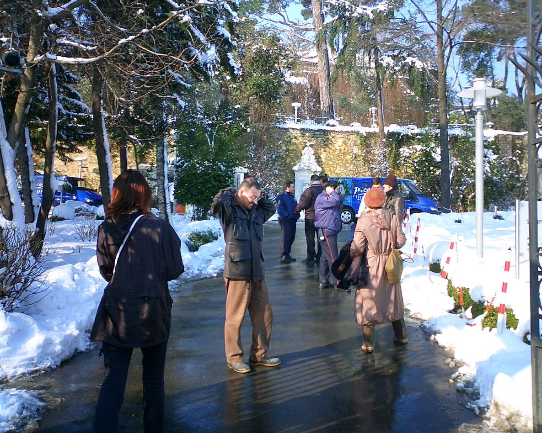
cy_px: 216
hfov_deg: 46.8
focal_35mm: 39
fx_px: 626
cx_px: 282
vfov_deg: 38.2
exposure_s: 1/400
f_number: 3.5
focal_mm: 5.6
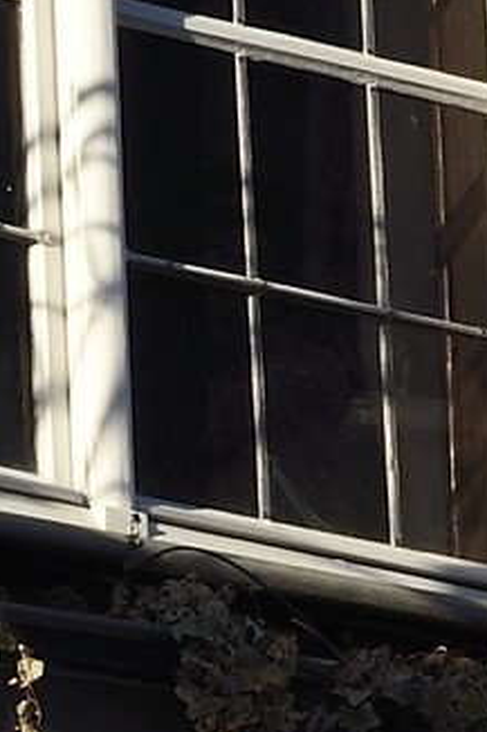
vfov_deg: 3.9
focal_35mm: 515
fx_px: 10461
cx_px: 141
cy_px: -1138
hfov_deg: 2.7
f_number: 8
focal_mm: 70
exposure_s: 1/320
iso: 200
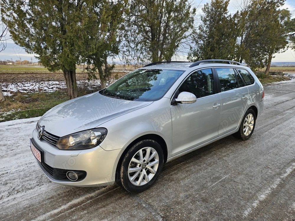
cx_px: 148
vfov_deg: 58.9
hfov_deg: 73.9
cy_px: 110
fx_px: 196
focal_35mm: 23
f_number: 1.8
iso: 40
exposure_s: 1/180
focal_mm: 5.4
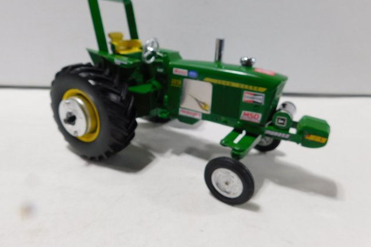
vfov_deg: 53.1
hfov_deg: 73.8
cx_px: 186
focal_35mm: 24
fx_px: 247
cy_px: 114
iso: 140
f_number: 3
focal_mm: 4
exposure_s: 1/30
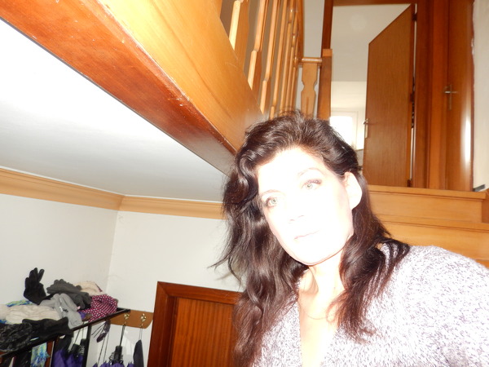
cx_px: 244
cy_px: 184
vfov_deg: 54.9
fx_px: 353
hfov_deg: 69.4
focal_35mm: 25
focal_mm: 4.5
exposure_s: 1/30
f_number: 3.4
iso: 200
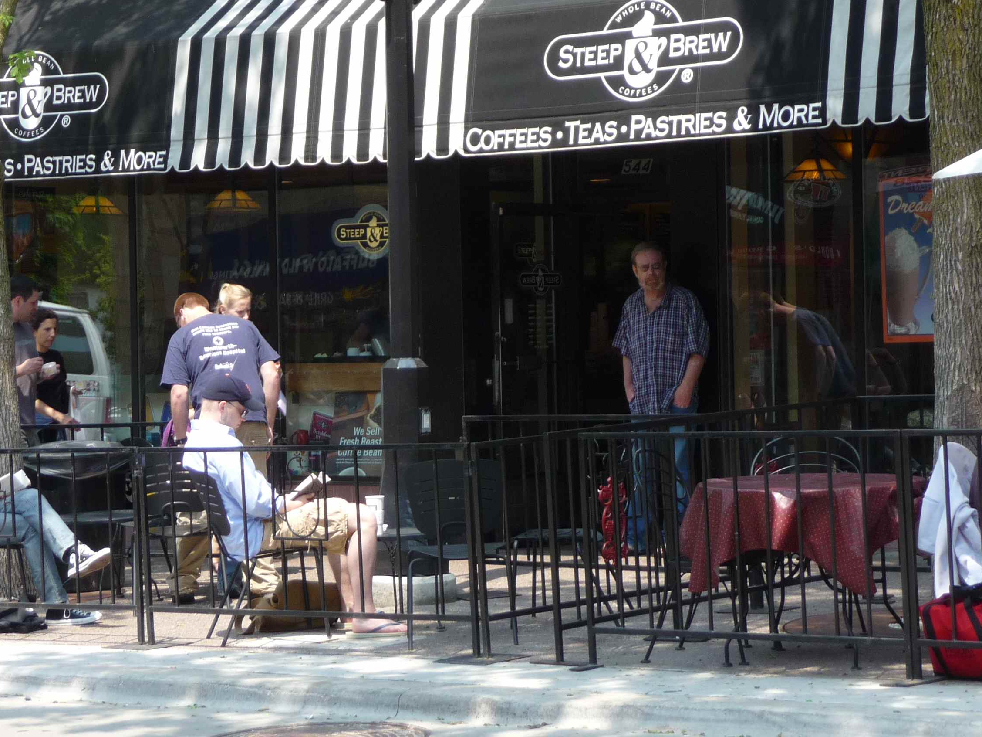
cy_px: 333
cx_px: 388
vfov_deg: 12.6
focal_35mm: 118
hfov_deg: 16.7
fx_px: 3347
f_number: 4.6
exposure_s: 1/200
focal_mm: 13.1
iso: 100
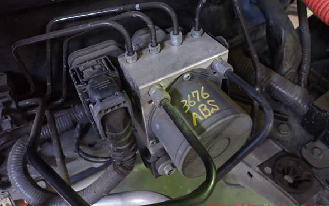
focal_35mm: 27
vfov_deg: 45.9
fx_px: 242
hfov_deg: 68.4
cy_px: 90
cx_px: 166
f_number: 2
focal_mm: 4.5
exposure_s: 1/25
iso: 800
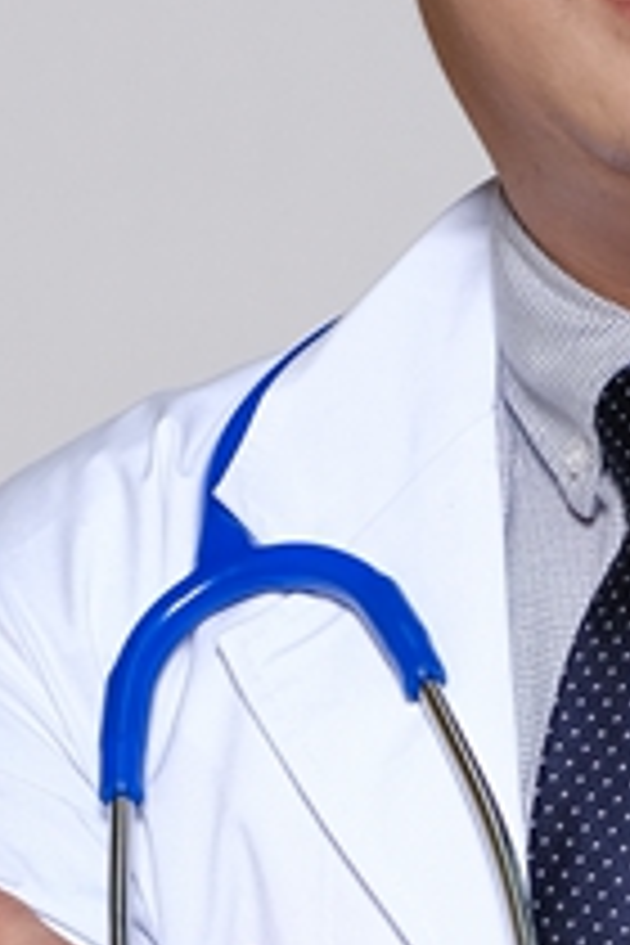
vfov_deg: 4.3
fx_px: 12573
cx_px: 742
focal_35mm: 479
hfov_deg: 2.9
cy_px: 1611
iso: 250
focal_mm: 56
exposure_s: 1/160
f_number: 4
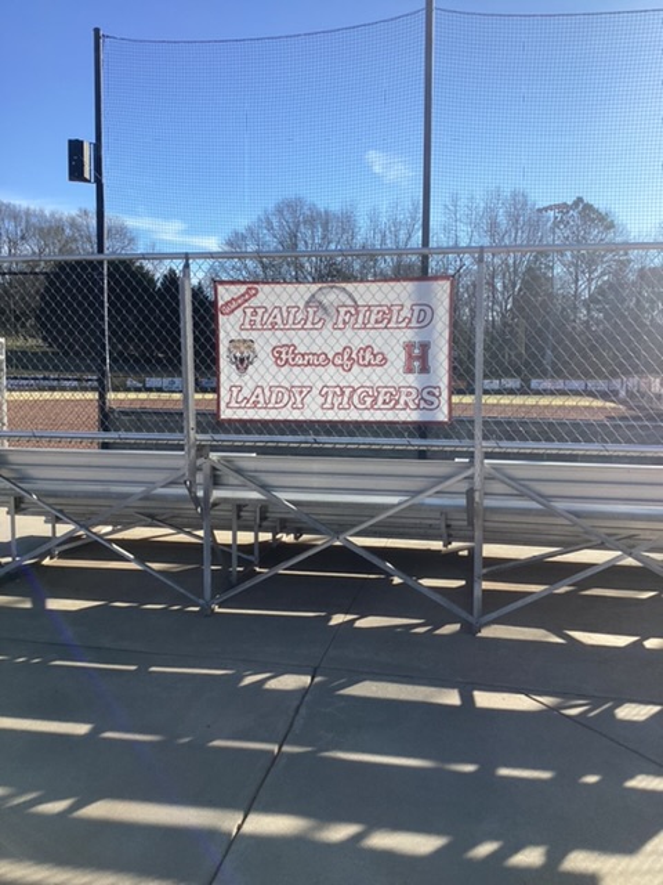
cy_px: 442
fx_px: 792
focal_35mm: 31
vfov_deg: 58.4
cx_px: 332
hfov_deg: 45.4
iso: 25
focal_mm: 3.3
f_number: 2.4
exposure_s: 1/1217
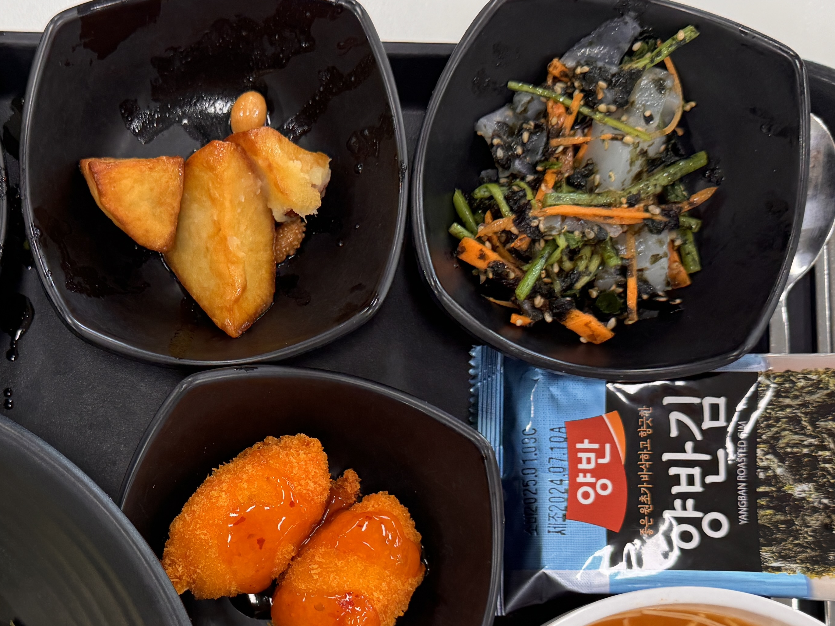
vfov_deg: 28.6
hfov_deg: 37.3
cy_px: 475
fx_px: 1206
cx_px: 215
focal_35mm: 50
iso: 160
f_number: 1.78
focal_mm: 6.76
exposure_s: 1/120
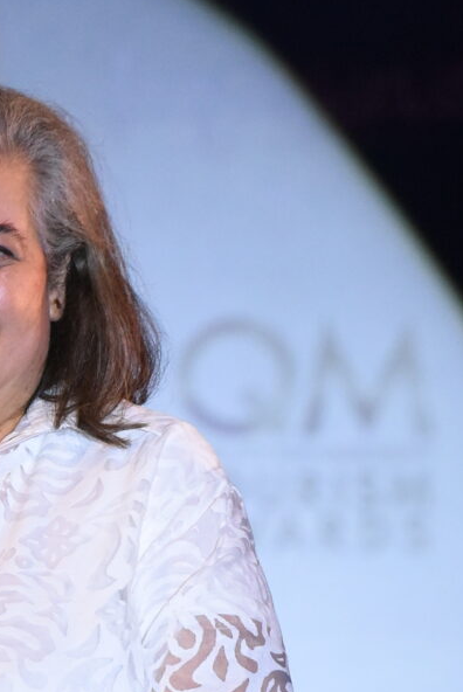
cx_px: -188
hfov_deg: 1.7
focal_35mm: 821
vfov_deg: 2.5
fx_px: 15800
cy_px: 1005
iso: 3200
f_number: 4.5
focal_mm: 190
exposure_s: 1/500
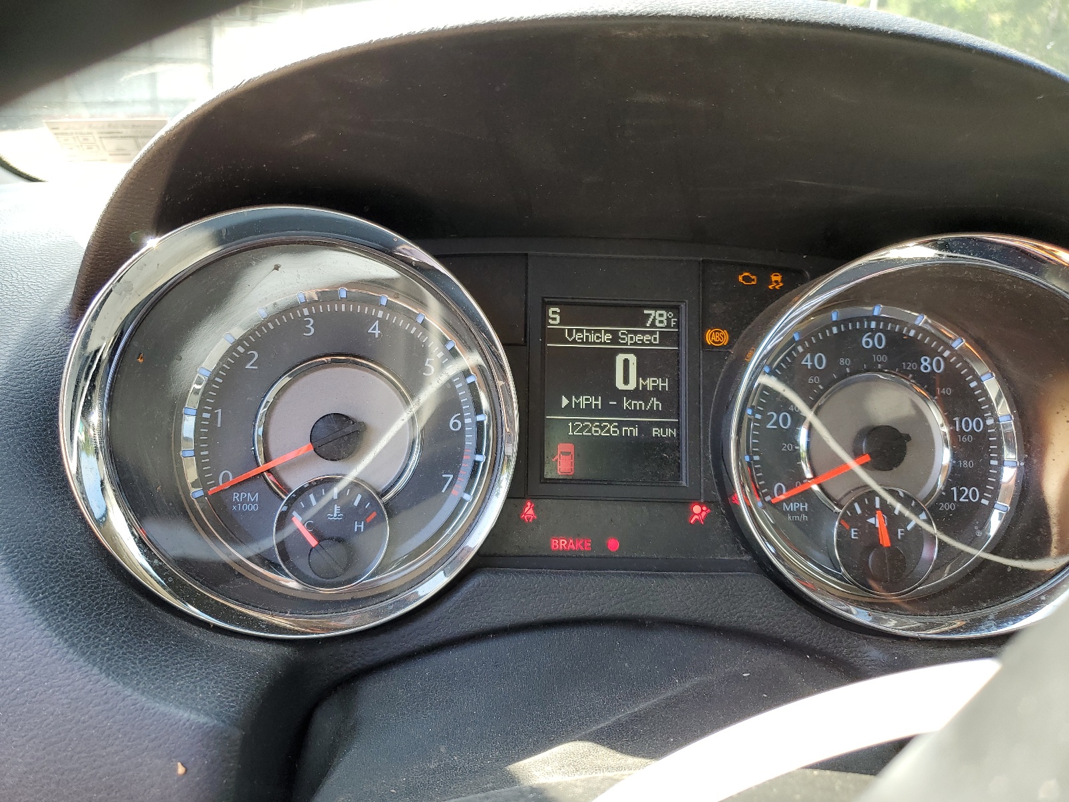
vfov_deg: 53.1
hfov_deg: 67.3
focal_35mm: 26
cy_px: 401
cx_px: 534
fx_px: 803
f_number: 1.5
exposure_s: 1/161
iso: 50
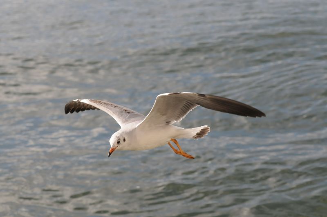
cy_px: 108
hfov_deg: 13.1
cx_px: 164
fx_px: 1429
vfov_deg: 8.7
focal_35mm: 158
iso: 800
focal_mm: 105
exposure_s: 1/2000
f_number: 8
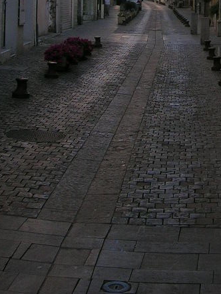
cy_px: -12
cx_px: 162
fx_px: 689
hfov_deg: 18.1
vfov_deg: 23.0
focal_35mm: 81
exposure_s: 1/171
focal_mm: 5.4
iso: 50
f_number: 4.8
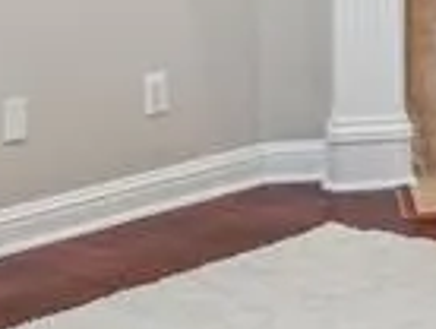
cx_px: 736
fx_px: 1572
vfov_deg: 11.7
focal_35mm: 125
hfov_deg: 14.3
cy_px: -47
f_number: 8
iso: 250
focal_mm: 17.5
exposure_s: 1/3.33
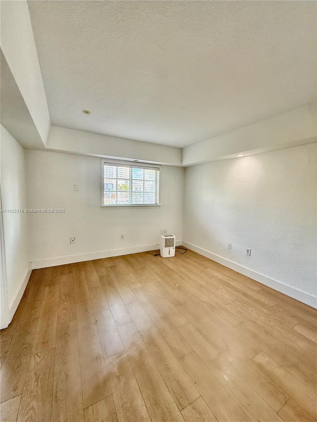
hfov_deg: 85.7
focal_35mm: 14
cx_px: 158
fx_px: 171
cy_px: 211
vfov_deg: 102.1
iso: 200
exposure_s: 1/99
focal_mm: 2.22
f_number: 2.2
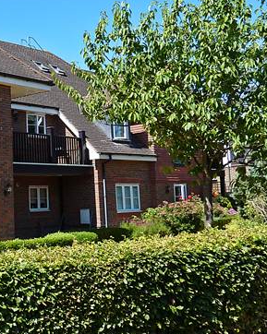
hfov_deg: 26.3
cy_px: 130
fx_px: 534
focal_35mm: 54
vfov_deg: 34.6
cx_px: -12
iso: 80
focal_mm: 4.1
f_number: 4
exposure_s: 1/400
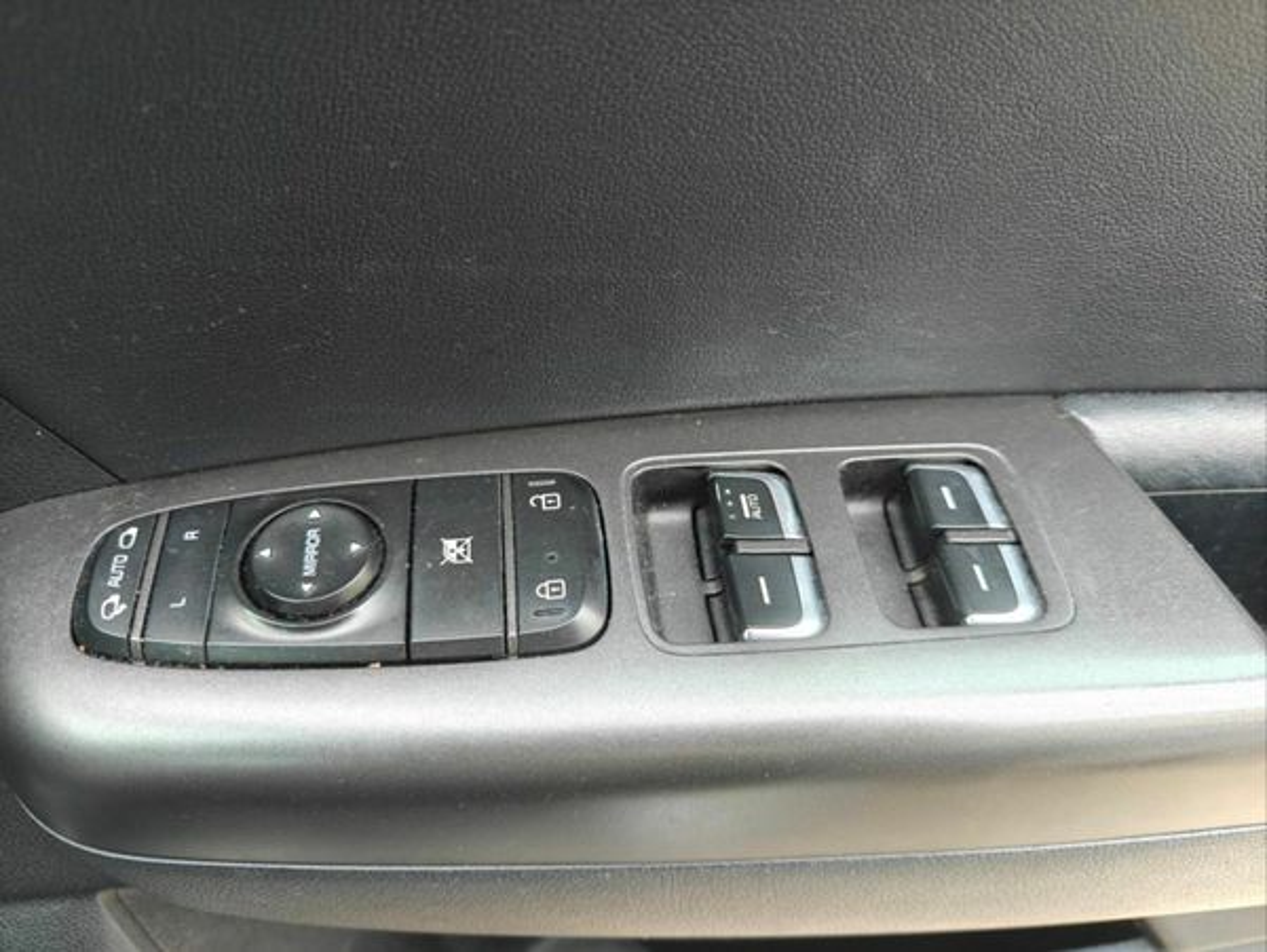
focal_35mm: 24
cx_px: 634
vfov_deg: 56.9
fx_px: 879
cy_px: 476
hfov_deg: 71.6
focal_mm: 6.06
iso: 640
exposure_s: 1/100
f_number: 1.7
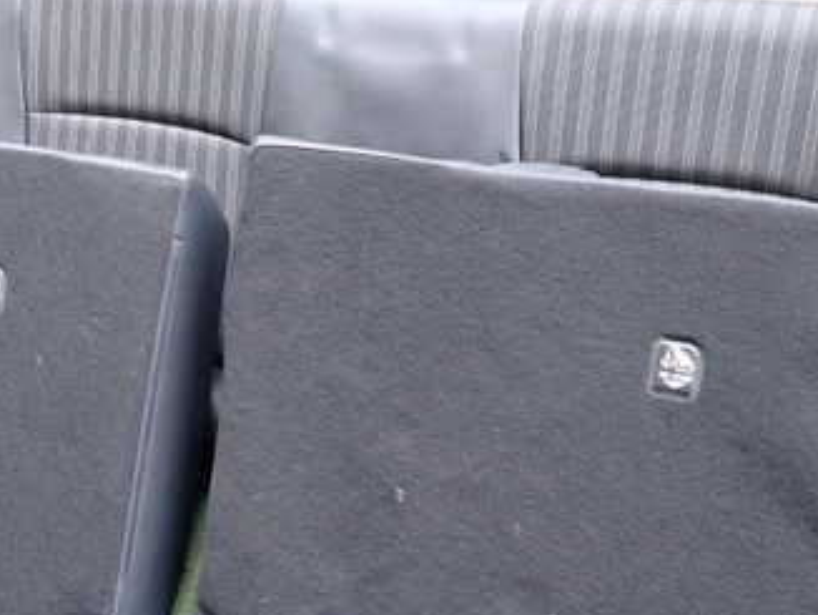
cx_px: 429
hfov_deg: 41.2
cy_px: 434
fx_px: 1088
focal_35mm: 46
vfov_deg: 31.2
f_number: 2
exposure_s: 1/40
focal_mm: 4.5
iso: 250
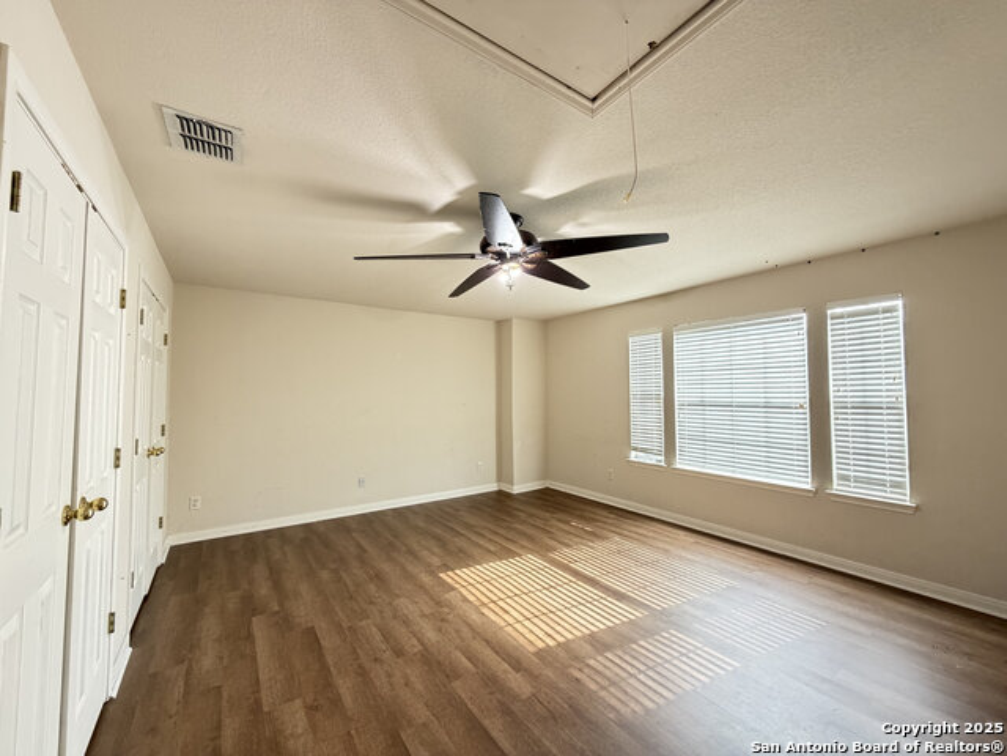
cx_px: 504
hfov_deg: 102.1
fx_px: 407
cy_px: 378
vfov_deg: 85.7
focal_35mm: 14
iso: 400
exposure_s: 1/60
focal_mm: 2.22
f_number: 2.2
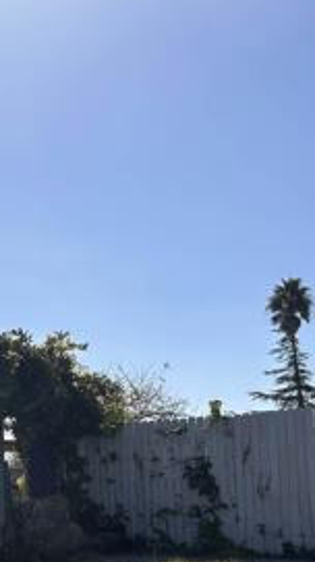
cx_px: -33
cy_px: 344
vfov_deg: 31.3
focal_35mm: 67
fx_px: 997
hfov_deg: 17.3
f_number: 1.5
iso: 50
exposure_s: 1/10309
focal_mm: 5.7
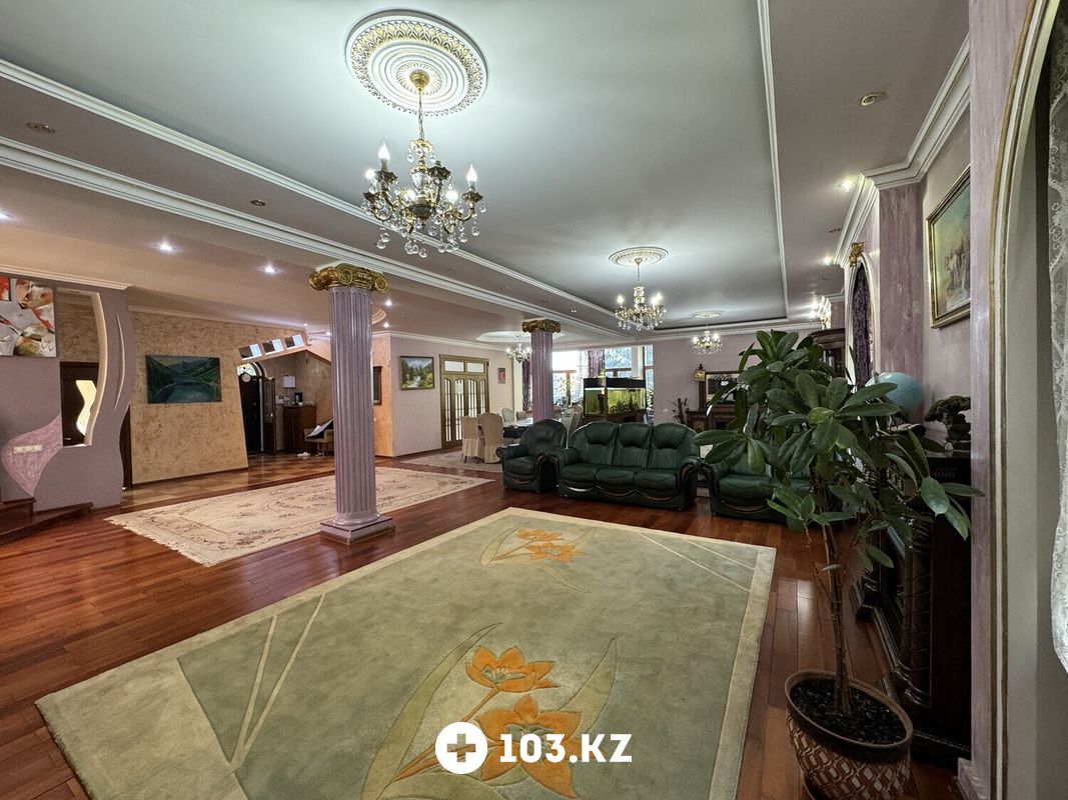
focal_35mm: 14
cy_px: 400
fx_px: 432
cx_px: 534
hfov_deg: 102.1
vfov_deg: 85.7
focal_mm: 2.22
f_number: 2.2
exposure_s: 1/50
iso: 250
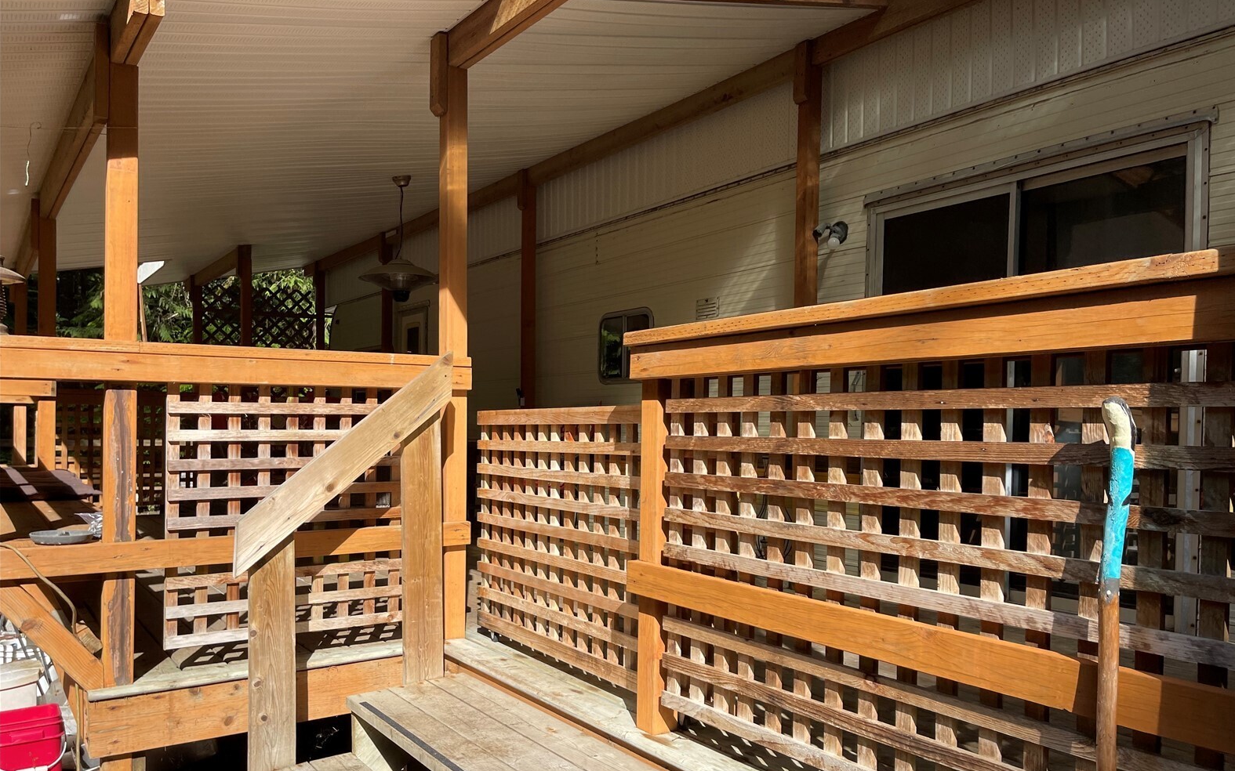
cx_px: 627
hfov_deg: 66.5
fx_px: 942
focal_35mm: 28
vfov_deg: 44.4
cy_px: 443
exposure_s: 1/1266
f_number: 1.6
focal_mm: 5.1
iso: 32
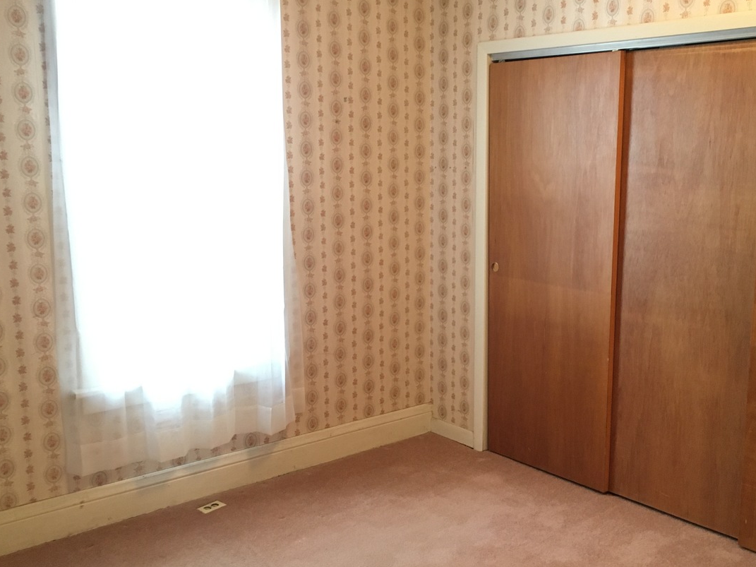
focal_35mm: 39
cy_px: 299
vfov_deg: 36.8
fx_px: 852
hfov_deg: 47.7
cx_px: 443
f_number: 2.2
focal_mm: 4.15
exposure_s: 1/24
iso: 200
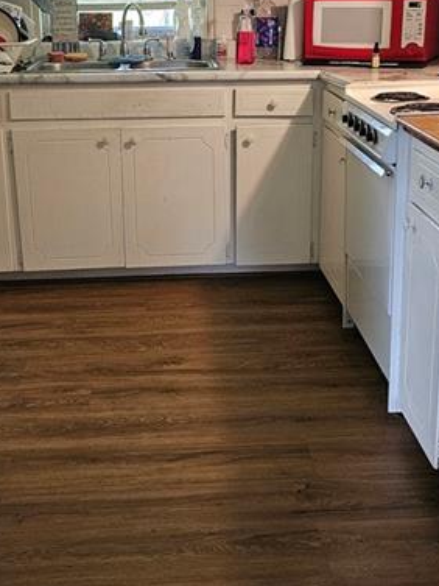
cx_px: 188
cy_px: 204
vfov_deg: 40.0
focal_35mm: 47
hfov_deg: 30.8
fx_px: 795
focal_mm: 6.3
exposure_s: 1/120
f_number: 1.7
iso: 640
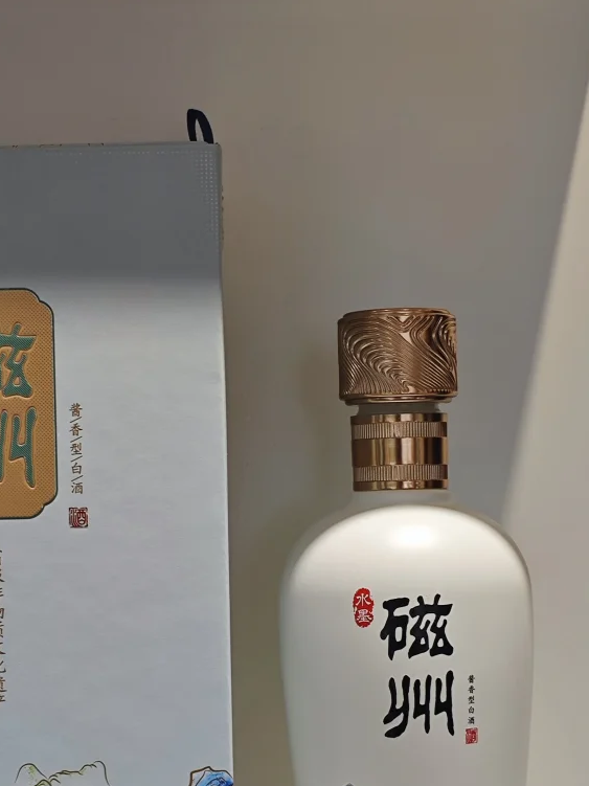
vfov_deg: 20.8
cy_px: 532
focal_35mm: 94
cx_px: 204
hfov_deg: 15.7
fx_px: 2133
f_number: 1.6
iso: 50
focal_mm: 5.84
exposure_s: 1/179
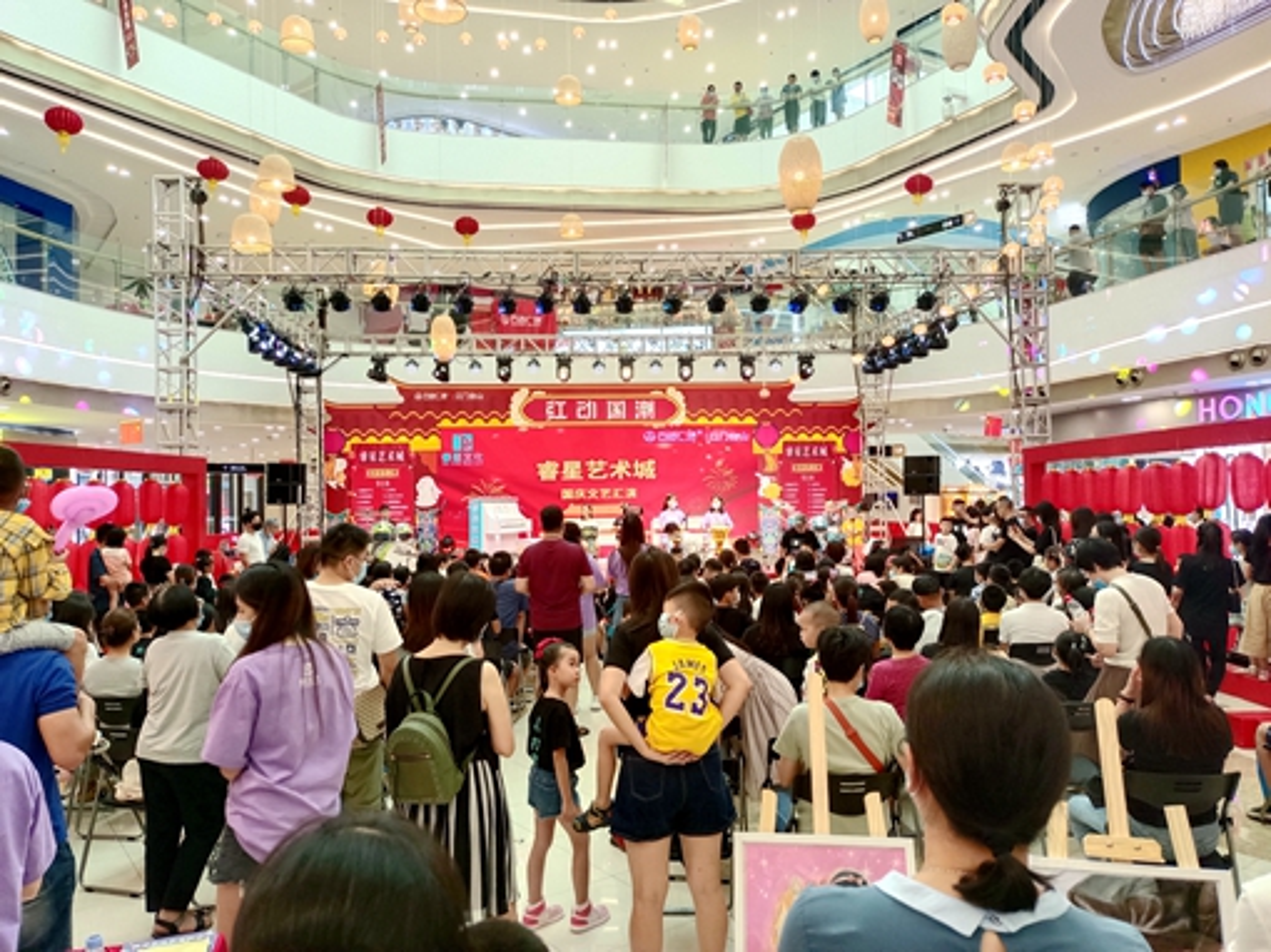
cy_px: 476
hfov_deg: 69.4
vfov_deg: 54.8
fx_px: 917
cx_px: 636
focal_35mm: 25
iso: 799
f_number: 1.79
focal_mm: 4.71
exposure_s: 1/100
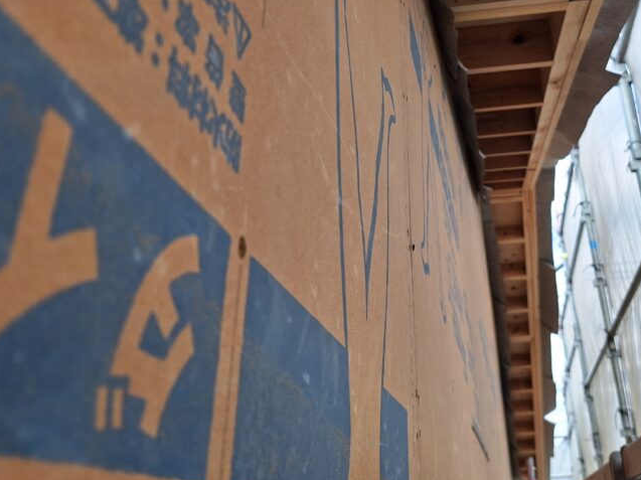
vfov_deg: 37.7
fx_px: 685
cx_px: 447
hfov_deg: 49.0
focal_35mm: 37
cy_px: 120
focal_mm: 5.54
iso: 40
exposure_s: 1/748
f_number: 1.8
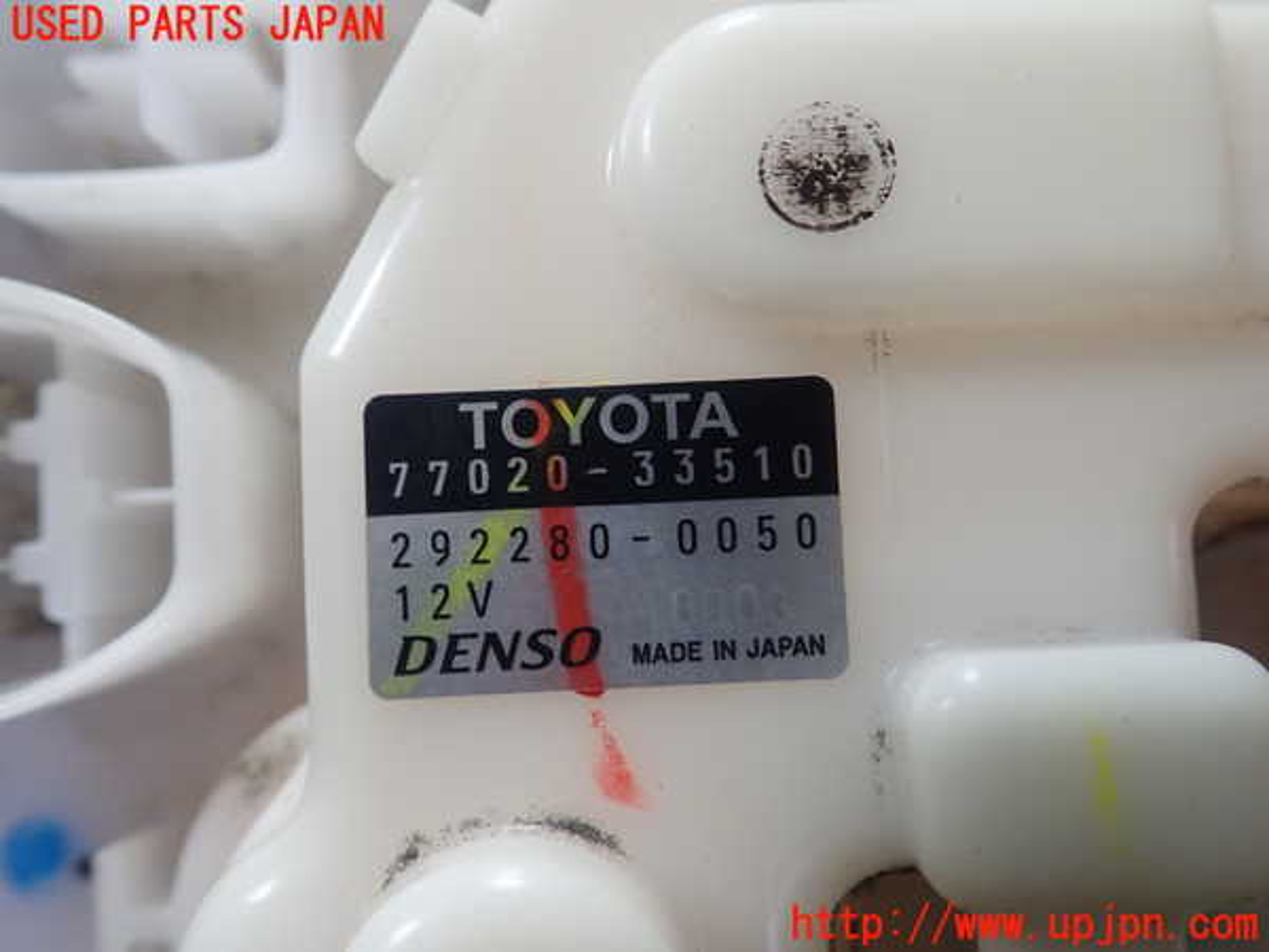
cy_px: 476
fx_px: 1100
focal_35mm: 30
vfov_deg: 46.8
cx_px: 634
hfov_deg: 60.0
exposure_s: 1/125
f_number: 2.3
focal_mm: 5.5
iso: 200
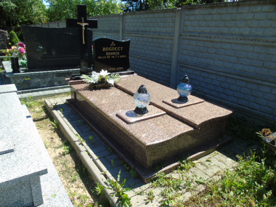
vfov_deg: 54.9
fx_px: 199
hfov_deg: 69.4
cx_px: 138
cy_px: 104
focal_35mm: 25
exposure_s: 1/400
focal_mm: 4.4
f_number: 3.4
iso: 80
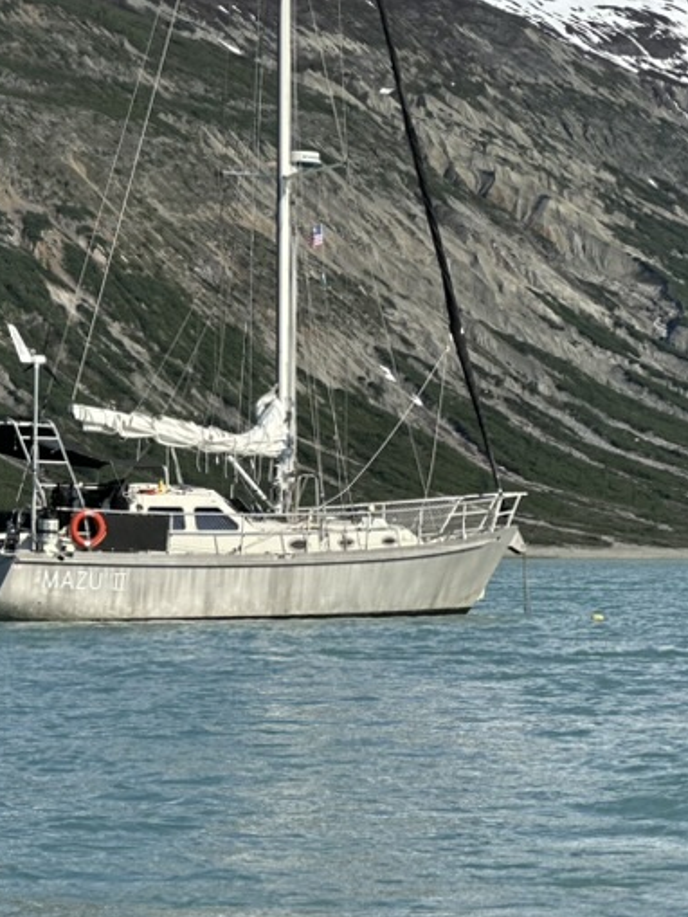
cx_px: 234
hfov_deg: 9.6
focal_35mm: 155
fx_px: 4106
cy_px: 241
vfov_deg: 12.7
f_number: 2.8
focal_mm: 9
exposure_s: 1/1292
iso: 32
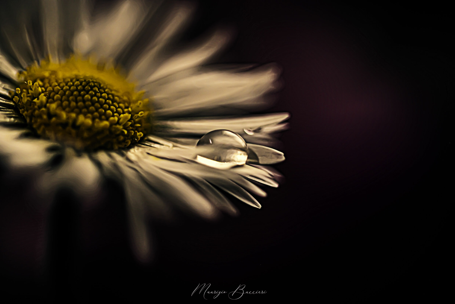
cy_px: 152
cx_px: 228
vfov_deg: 13.1
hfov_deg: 19.4
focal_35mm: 105
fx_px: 1327
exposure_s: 1/100
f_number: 5
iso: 200
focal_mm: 105
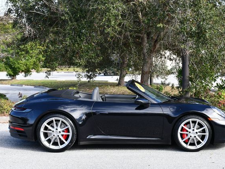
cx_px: 126
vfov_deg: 21.0
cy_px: 84
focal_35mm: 70
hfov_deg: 27.8
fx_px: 455
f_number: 5.6
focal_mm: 32
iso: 200
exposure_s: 1/250
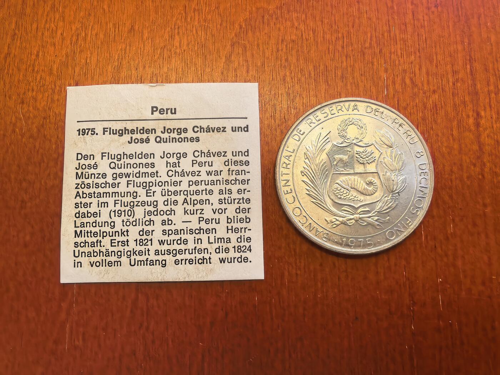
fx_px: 347
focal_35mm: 24
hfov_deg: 71.6
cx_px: 250
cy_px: 188
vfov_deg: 56.8
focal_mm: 1.68
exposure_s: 1/100
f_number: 2.2
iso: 125
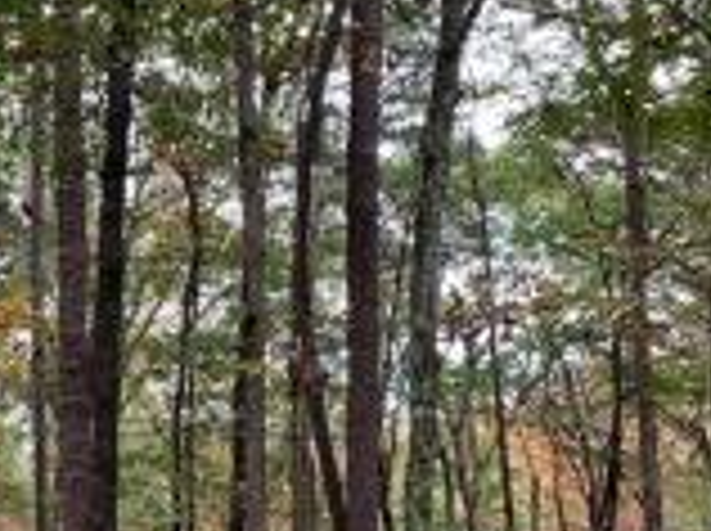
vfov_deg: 21.7
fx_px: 1354
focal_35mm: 66
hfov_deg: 26.7
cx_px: -99
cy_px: 472
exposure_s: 1/122
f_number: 1.8
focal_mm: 4.25
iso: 40
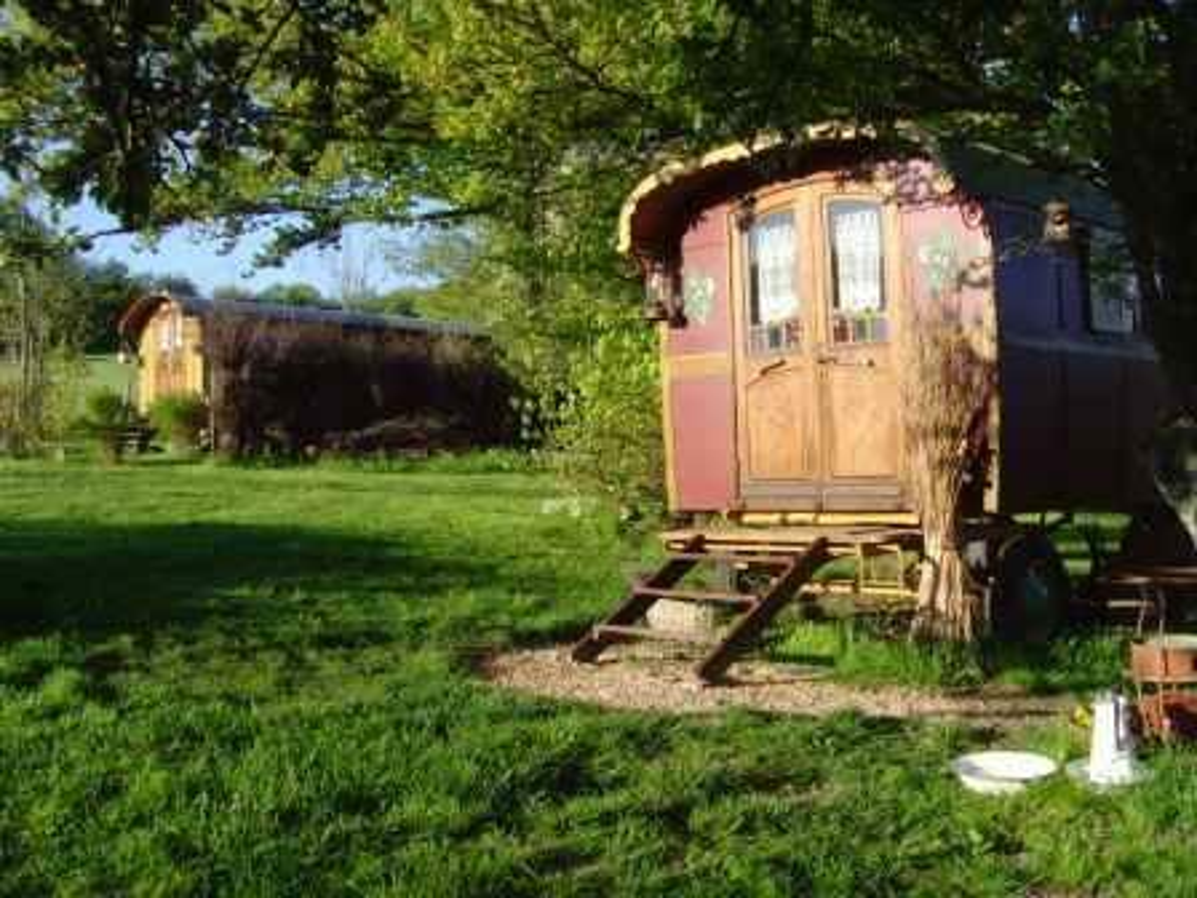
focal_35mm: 39
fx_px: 1349
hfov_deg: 47.9
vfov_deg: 36.8
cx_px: 598
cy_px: 449
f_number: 3.5
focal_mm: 6.6
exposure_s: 1/250
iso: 80
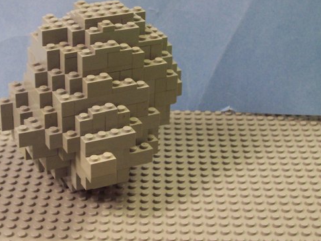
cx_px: 120
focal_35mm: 75
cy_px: 102
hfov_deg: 25.9
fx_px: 696
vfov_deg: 19.6
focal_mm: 8.6
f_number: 3.4
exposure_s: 1/15
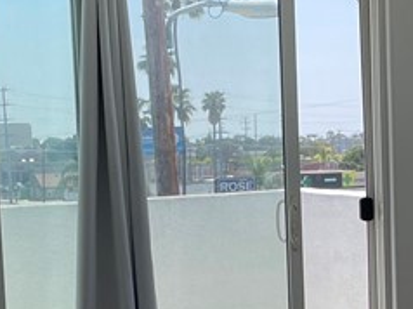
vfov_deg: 13.1
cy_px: 274
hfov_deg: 17.5
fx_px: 1335
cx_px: 288
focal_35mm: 112
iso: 32
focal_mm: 4.2
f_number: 1.6
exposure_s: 1/1247
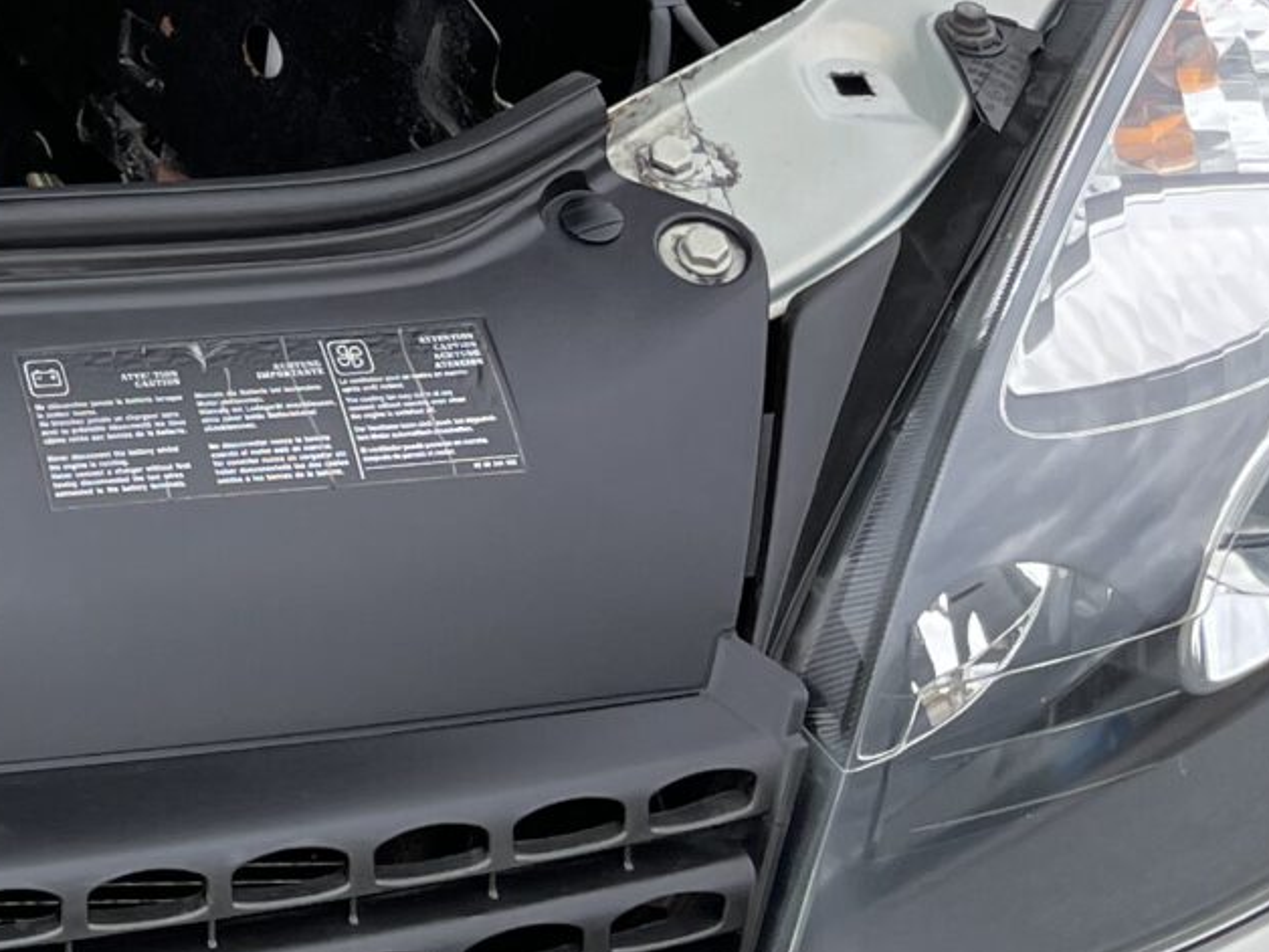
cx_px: -675
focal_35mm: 106
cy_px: -780
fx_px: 3886
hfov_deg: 16.7
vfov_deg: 12.7
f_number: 1.6
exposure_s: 1/479
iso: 32
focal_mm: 4.2
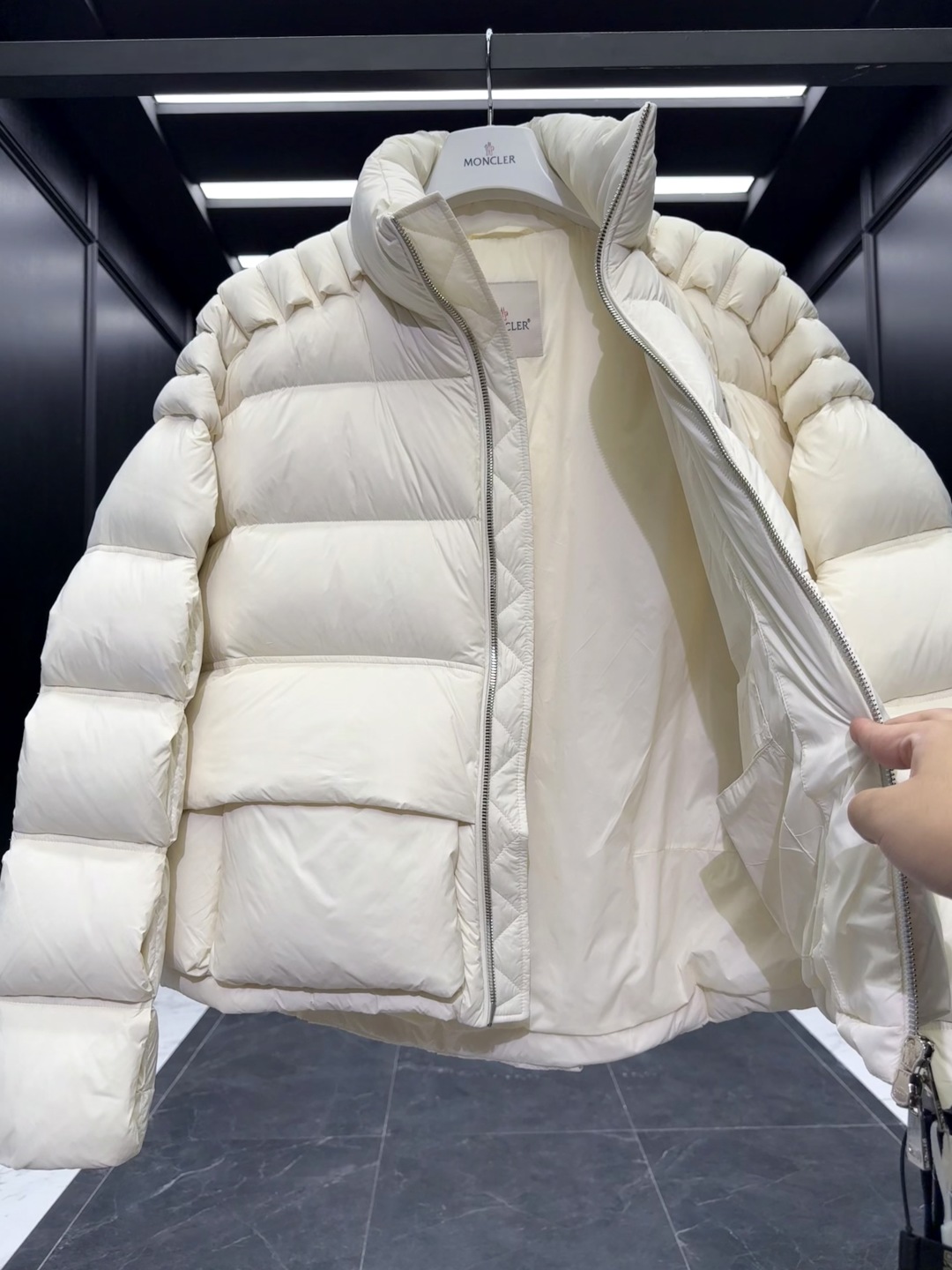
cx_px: 476
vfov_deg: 71.6
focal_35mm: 24
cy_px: 635
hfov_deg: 56.8
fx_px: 880
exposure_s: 1/250
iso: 100
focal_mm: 6.76
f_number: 1.78
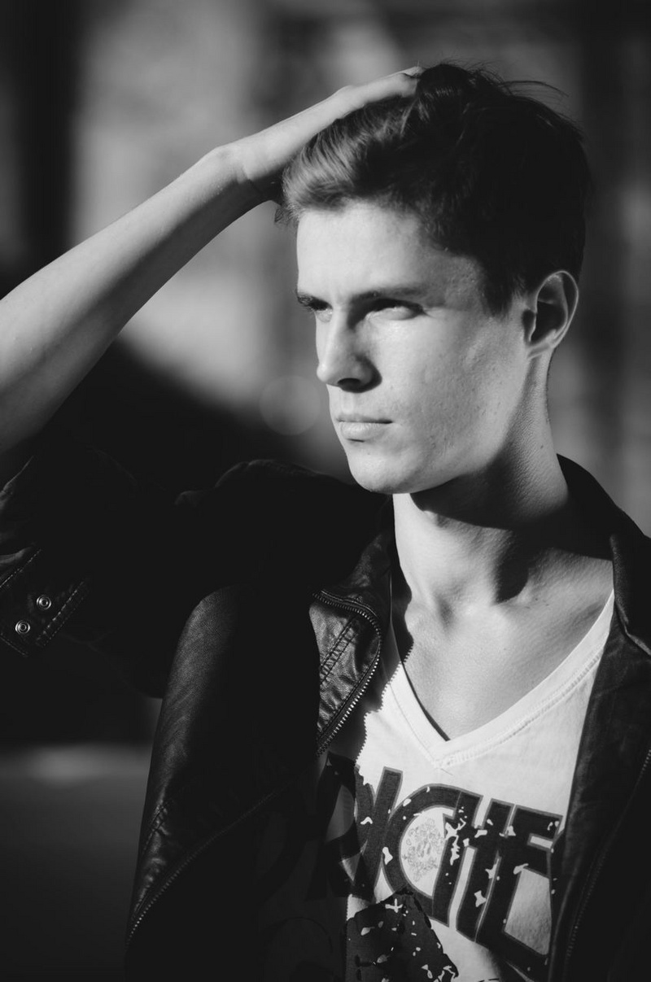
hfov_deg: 10.7
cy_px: 491
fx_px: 3472
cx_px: 326
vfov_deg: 16.1
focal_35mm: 128
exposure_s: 1/5000
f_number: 1.8
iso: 100
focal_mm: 85
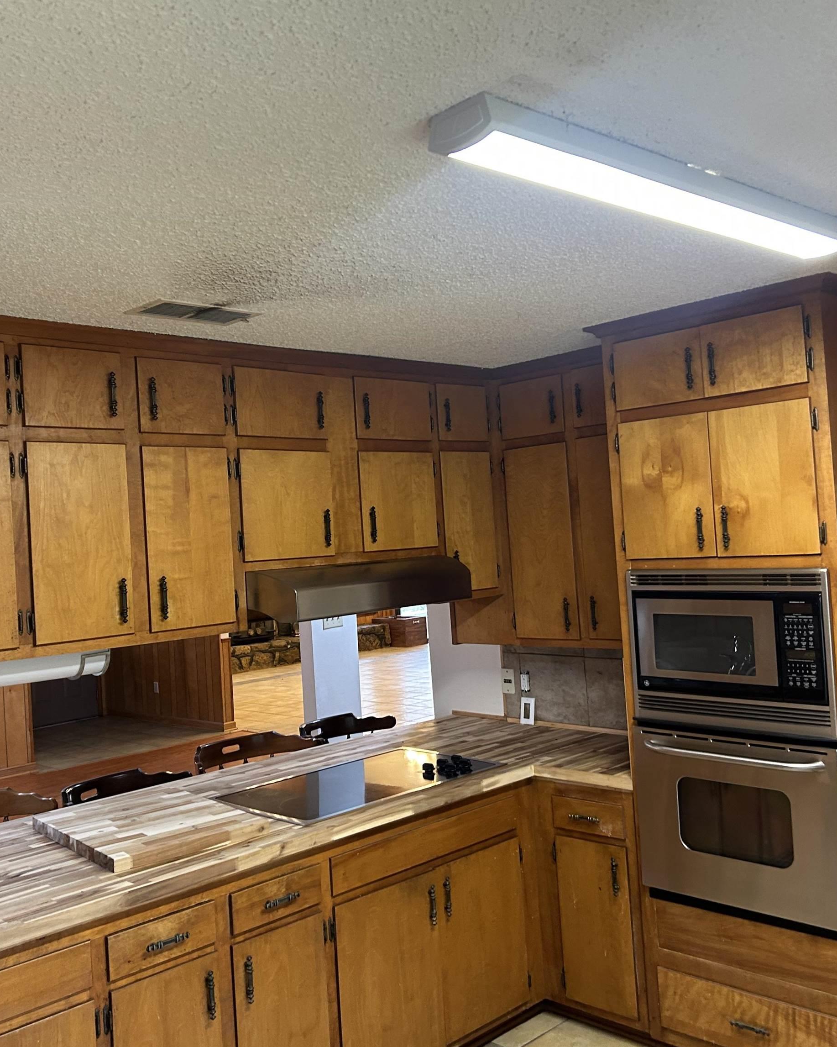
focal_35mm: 34
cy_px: 523
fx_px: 1053
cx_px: 376
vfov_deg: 52.8
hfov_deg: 43.3
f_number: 1.5
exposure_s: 1/60
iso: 200
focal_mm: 5.7
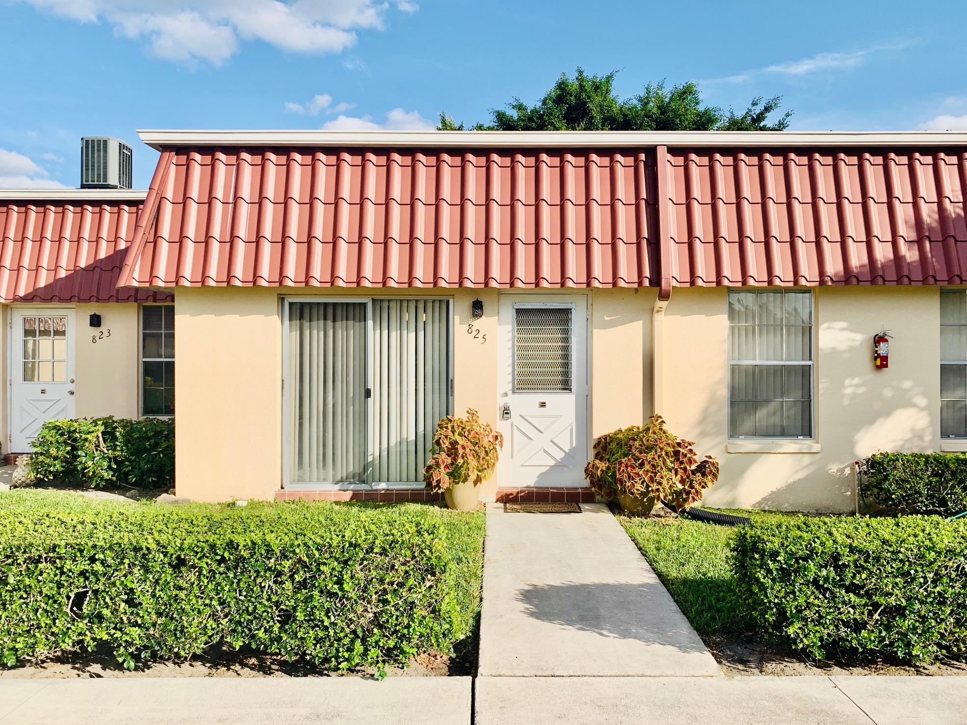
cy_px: 362
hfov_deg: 67.3
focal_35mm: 26
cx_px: 484
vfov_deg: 53.1
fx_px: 726
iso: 25
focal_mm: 4.25
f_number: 1.8
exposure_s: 1/2421
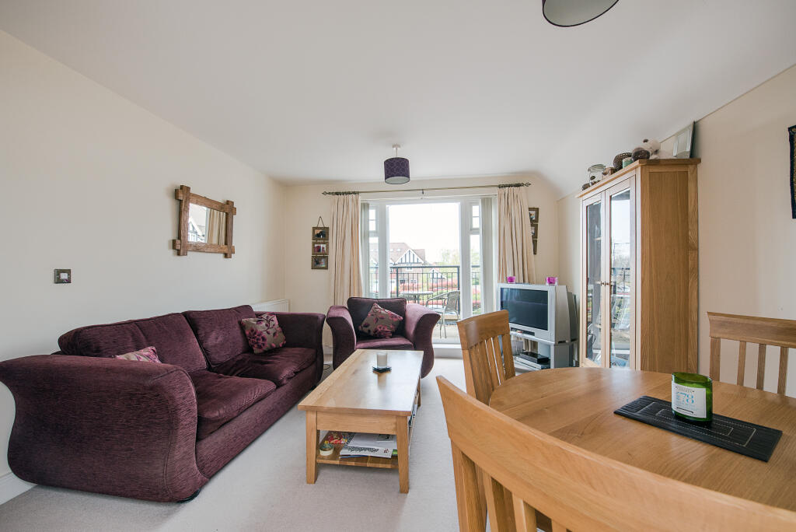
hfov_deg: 104.2
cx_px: 398
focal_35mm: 14
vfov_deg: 81.3
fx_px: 310
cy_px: 266
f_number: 10
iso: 400
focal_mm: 14
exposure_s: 1/60
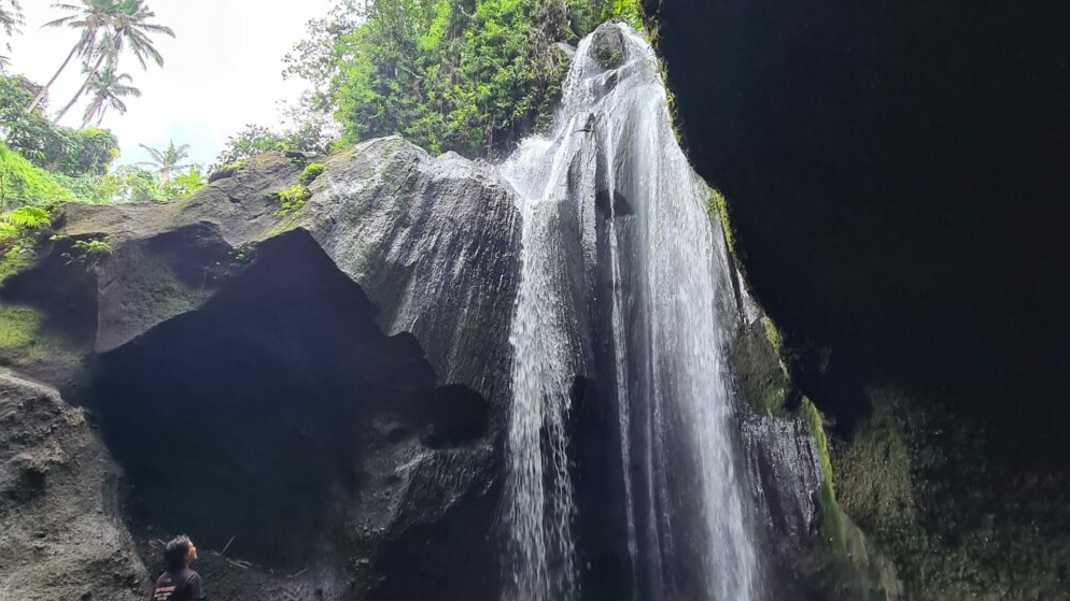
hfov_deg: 89.6
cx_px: 536
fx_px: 539
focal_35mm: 19
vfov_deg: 58.2
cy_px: 271
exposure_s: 1/243
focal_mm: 2.2
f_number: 2.2
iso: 100
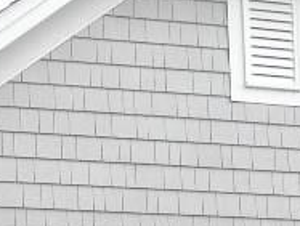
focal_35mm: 142
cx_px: 79
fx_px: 1233
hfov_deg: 13.8
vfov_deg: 9.7
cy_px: 454
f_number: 7.1
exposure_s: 1/302
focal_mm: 4.6
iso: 160
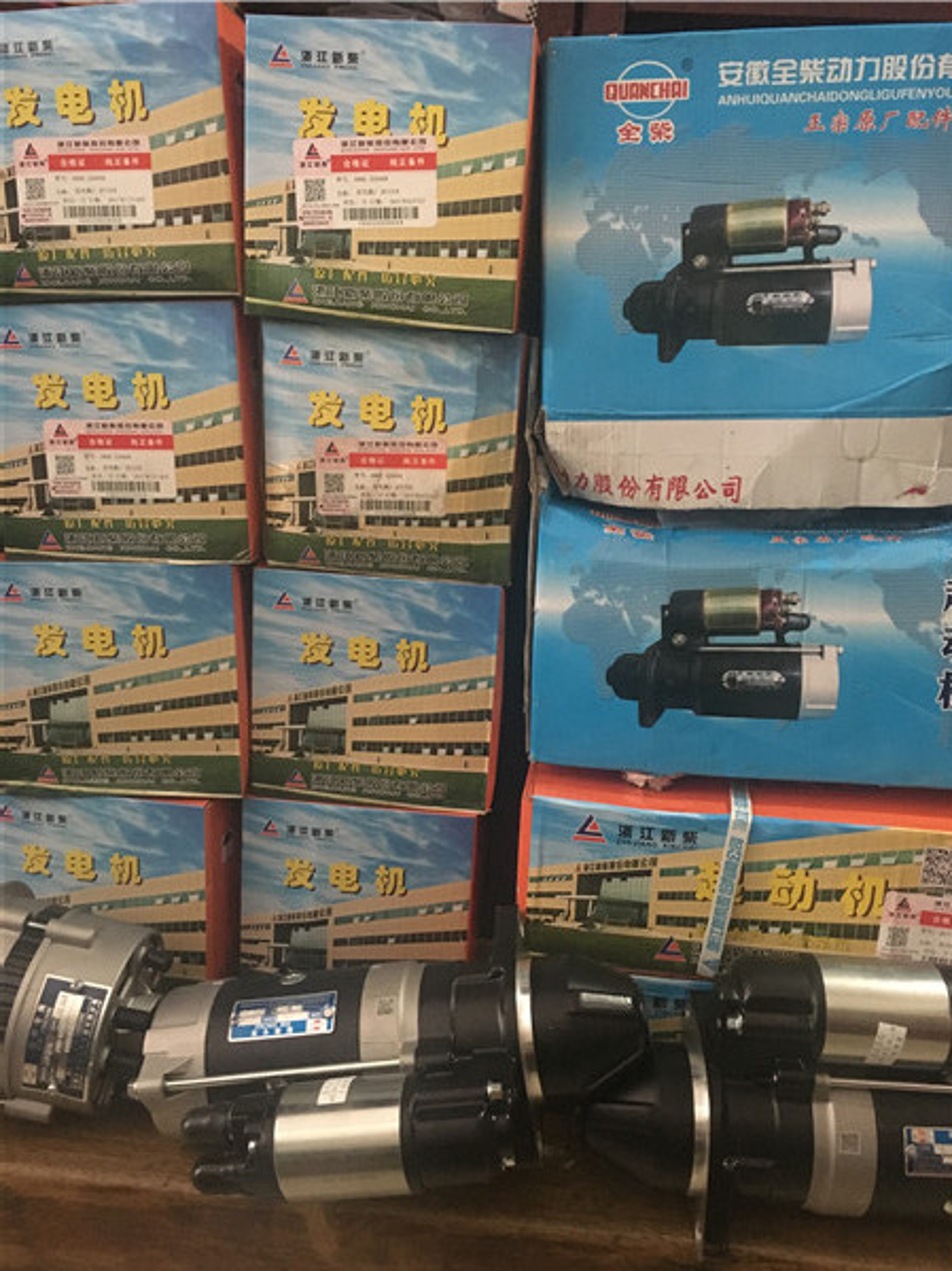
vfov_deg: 61.7
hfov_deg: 48.2
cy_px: 636
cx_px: 476
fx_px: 1064
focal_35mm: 29
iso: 500
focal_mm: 4.15
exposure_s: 1/17
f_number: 2.2
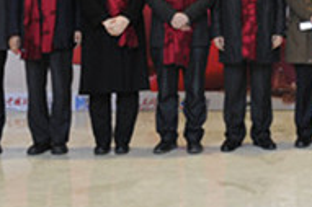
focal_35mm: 109
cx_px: 371
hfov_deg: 17.9
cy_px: -55
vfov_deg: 12.2
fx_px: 944
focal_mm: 32
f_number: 5.6
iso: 800
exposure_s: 1/60
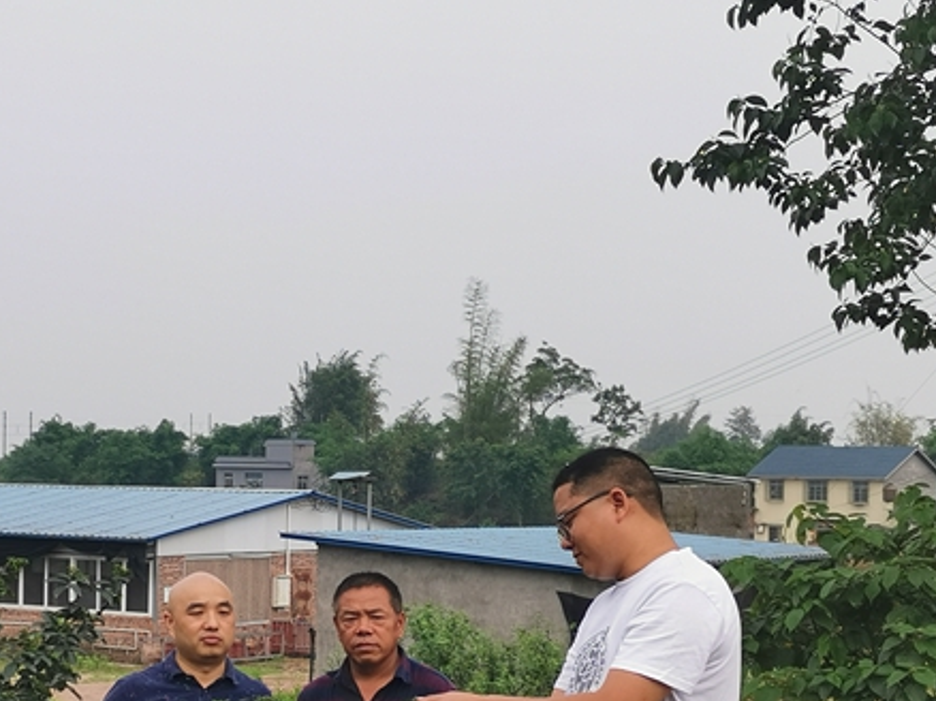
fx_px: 2054
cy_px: 504
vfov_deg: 19.3
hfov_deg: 25.5
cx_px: 276
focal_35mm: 76
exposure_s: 1/587
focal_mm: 4.75
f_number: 1.8
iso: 50
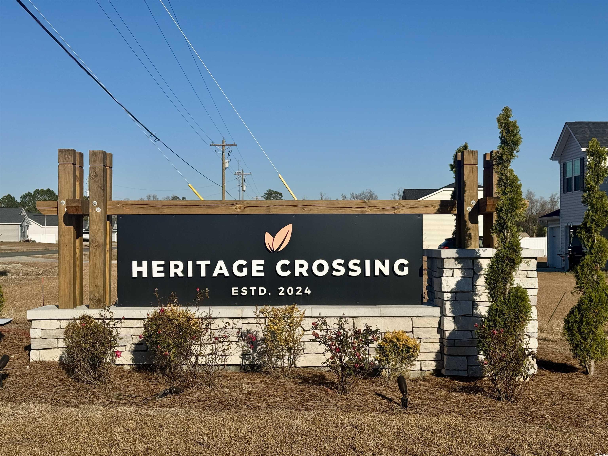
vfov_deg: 30.3
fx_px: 843
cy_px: 228
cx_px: 304
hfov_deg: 39.7
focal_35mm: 48
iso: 64
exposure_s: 1/9009
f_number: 1.78
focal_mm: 6.76
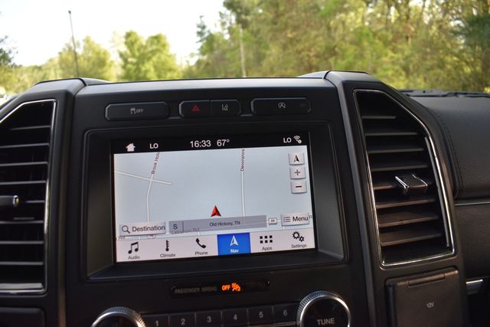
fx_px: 368
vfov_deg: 48.0
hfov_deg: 67.4
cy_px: 164
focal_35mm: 27
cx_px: 245
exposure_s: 1/250
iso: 400
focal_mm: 18
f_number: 5
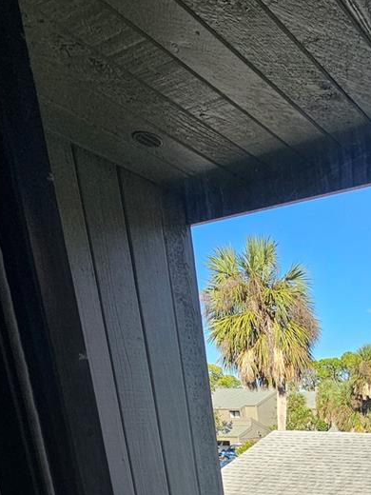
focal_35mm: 30
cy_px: 552
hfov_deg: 38.2
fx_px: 429
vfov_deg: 44.6
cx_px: 416
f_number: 2.2
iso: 50
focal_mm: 2.2
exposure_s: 1/512
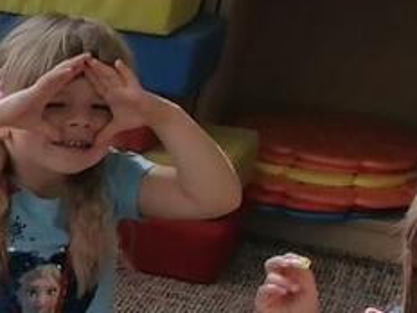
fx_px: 1879
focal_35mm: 156
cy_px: 554
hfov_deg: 10.4
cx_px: -669
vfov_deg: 9.1
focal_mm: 4.75
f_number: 1.8
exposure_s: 1/399
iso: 160
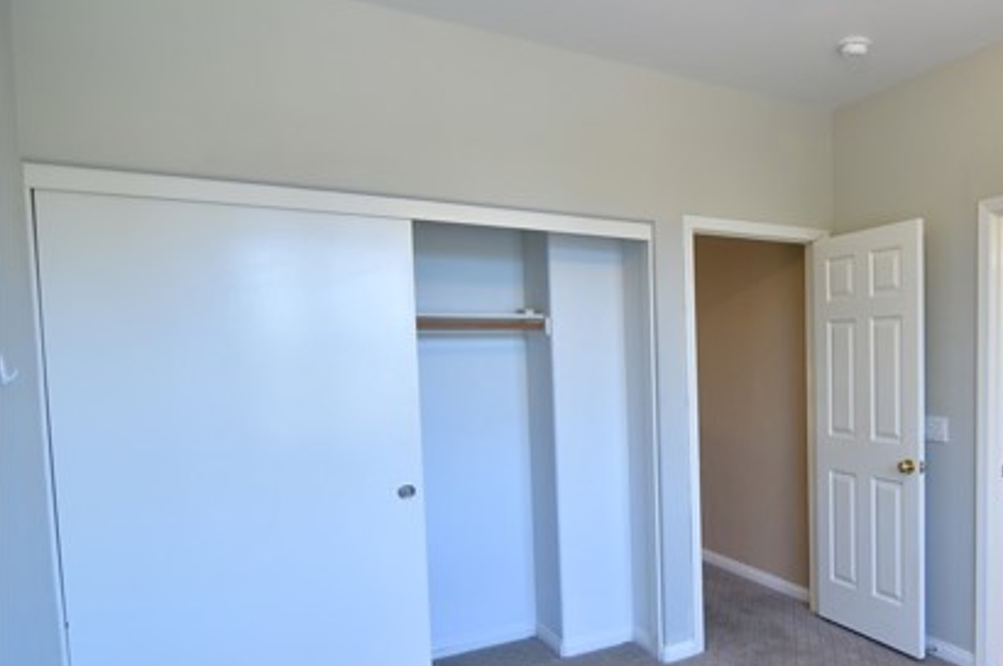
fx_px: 695
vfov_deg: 50.6
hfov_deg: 66.1
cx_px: 778
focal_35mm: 25
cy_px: 417
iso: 400
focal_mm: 11
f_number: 2.8
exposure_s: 1/100
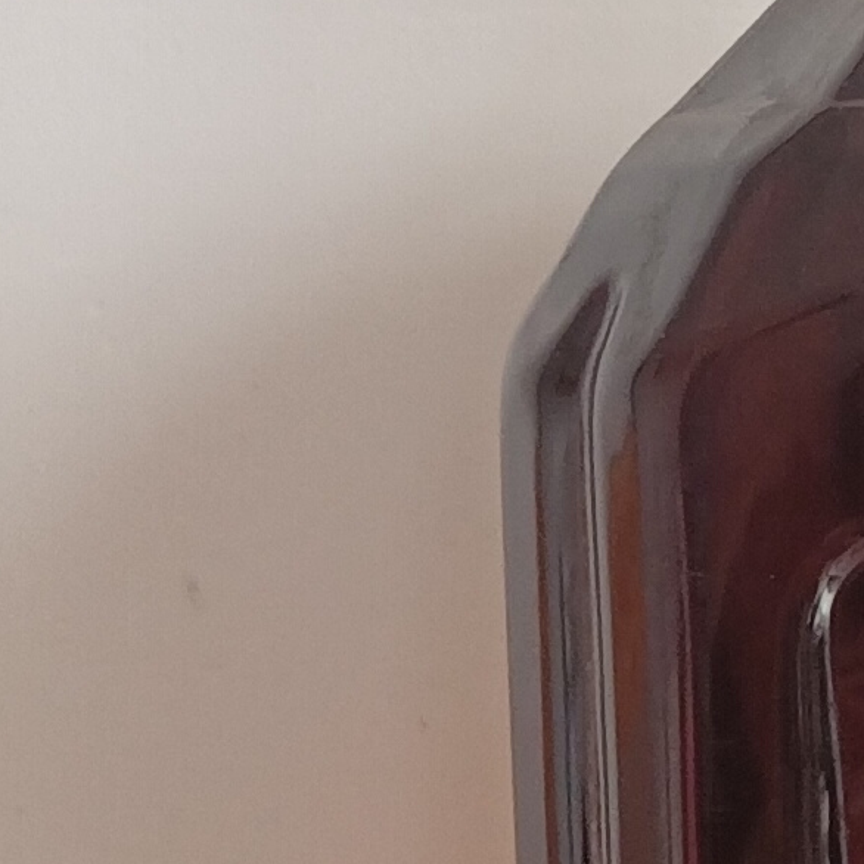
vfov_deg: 11.1
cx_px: 2157
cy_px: 758
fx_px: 4433
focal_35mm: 157
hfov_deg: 9.7
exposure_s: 1/100
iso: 207
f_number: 1.8
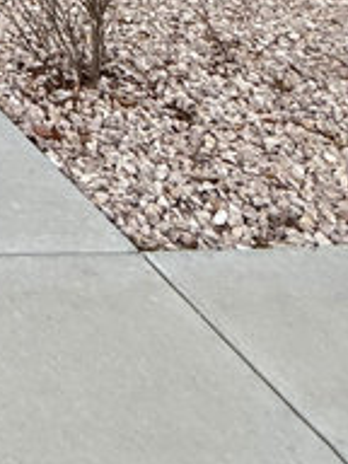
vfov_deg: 22.0
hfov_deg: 18.0
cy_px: -362
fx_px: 751
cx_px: -346
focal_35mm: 56
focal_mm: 2.22
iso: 50
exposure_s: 1/479
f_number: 2.2
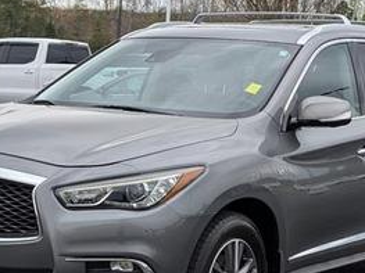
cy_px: 202
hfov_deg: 20.9
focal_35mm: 94
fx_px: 991
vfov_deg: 15.6
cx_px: 160
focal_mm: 6.9
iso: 20
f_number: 1.68
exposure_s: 1/625
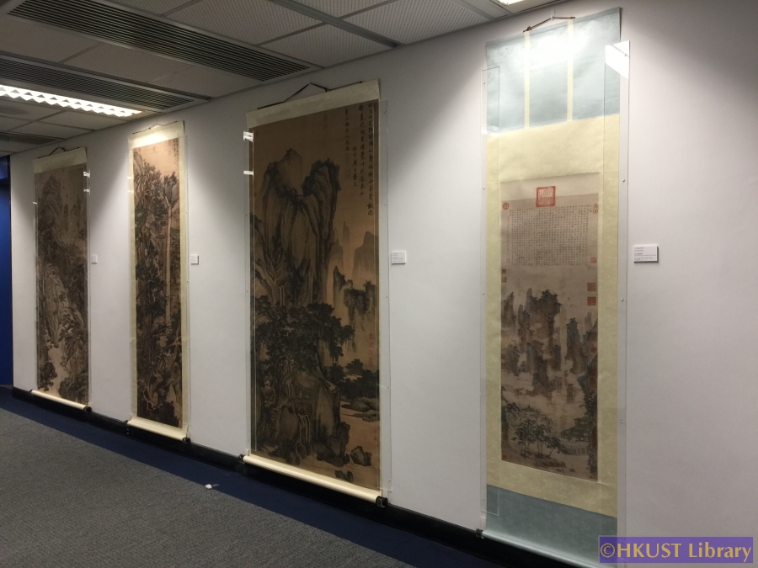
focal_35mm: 29
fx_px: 635
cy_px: 284
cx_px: 379
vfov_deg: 48.2
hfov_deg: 61.7
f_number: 2.2
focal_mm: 4.15
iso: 50
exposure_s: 1/33
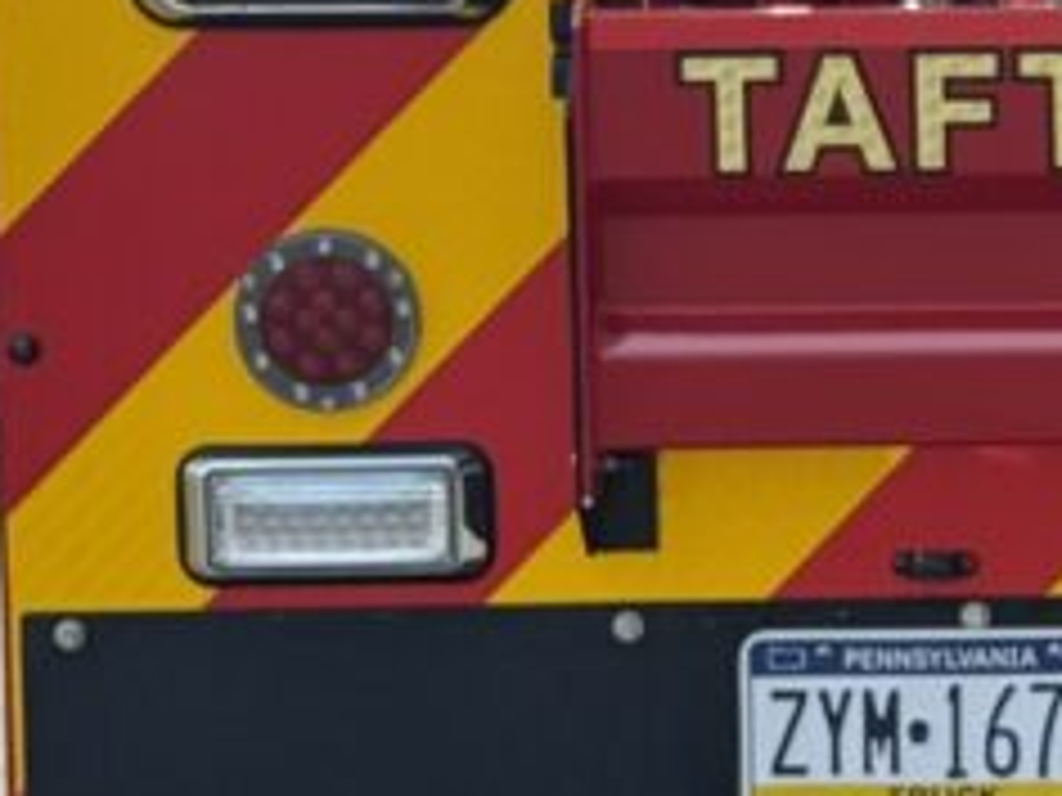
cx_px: 1688
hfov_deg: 9.2
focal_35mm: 208
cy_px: 202
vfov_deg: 7.1
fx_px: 6381
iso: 100
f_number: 1.78
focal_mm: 6.76
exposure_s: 1/2667
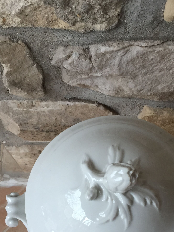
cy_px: 172
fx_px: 328
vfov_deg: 38.0
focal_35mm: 49
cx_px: 106
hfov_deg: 29.6
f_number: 2.2
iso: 125
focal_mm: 4.15
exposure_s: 1/33
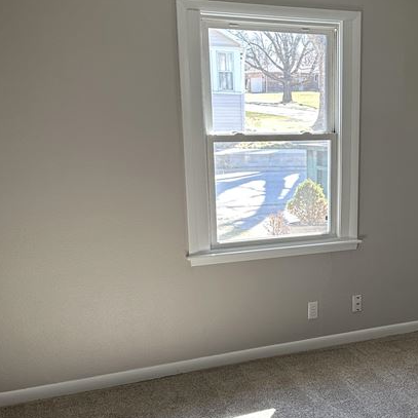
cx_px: 332
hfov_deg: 33.1
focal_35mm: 50
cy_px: 259
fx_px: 683
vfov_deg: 33.9
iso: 200
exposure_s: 1/120
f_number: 1.78
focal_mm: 6.86
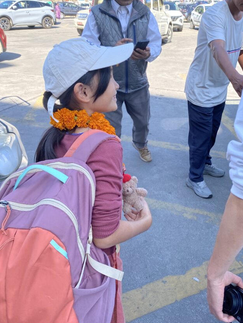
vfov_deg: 56.4
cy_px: 130
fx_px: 300
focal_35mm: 32
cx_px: 146
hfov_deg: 43.9
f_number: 1.8
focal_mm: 4.25
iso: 32
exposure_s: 1/546
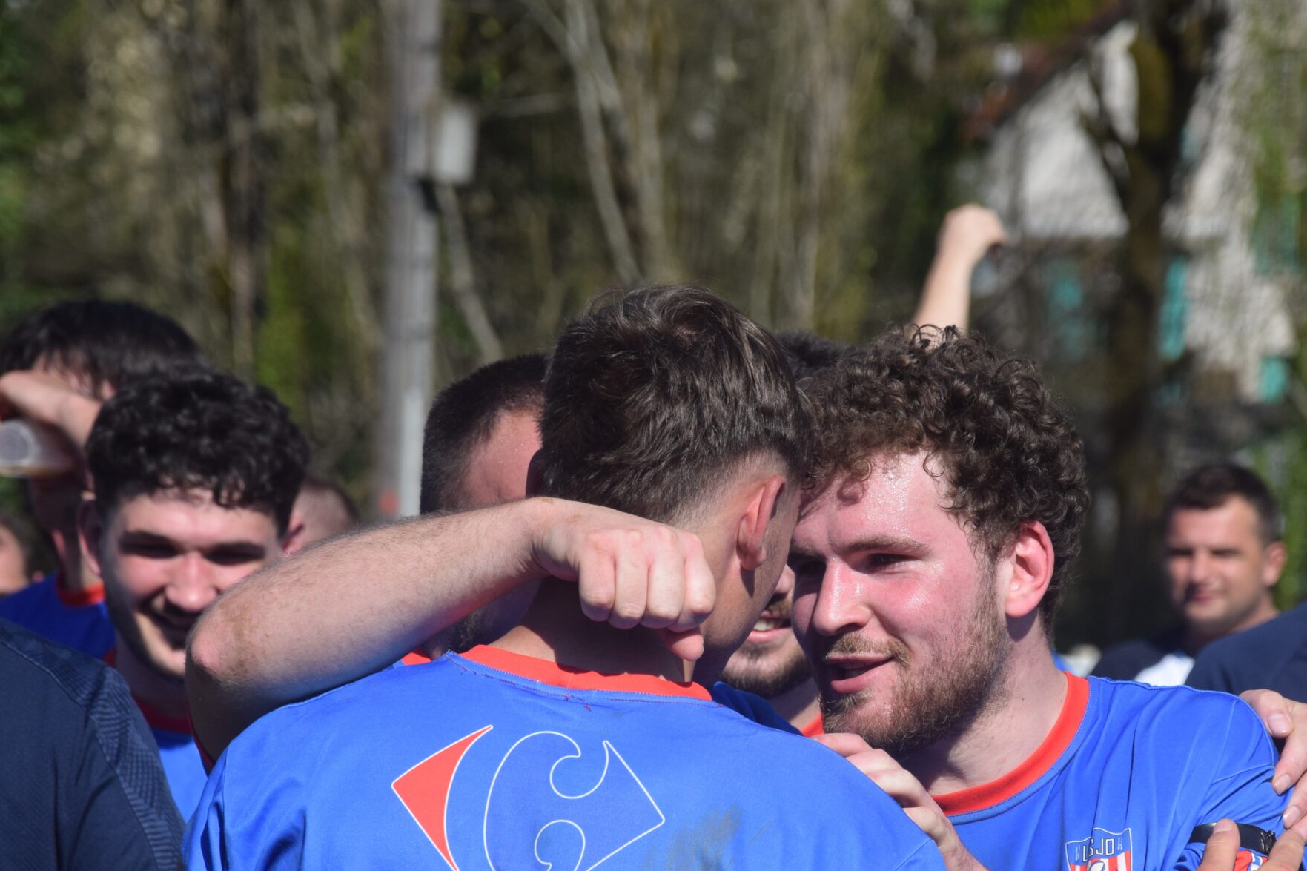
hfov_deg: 9.0
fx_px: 8303
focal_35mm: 229
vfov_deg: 6.0
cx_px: 778
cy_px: 630
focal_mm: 105
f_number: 7.1
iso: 400
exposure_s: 1/1600
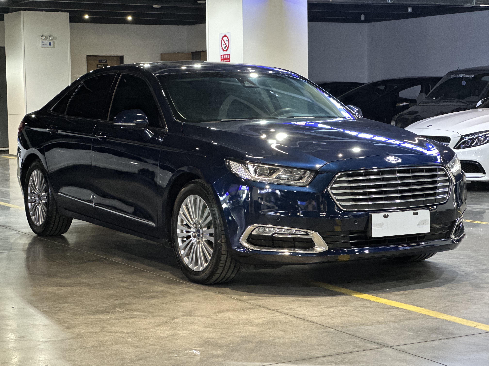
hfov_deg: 25.3
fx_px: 1088
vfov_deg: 19.1
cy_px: 183
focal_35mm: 77
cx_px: 244
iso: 500
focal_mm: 9
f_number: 2.8
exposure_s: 1/14
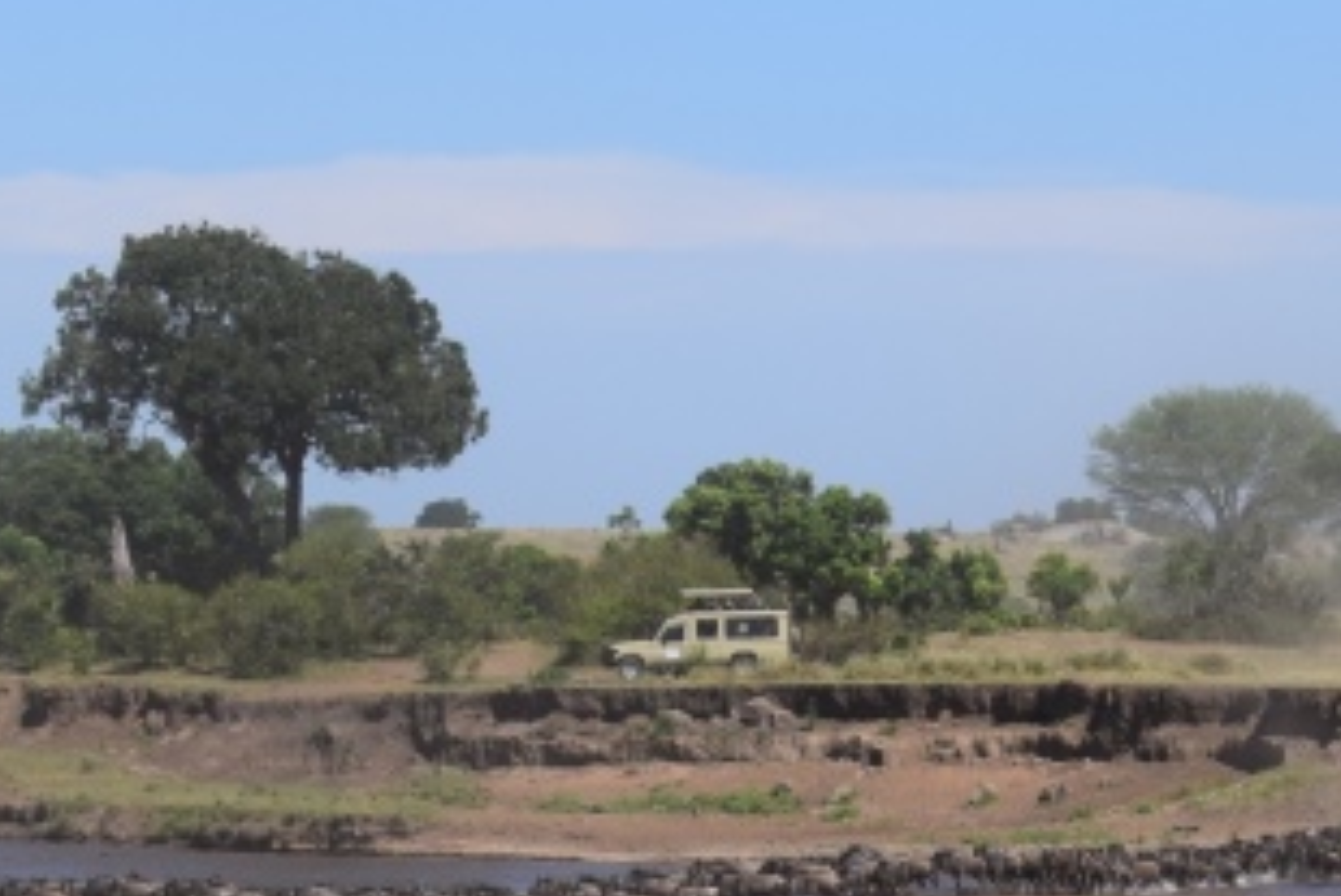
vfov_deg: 5.0
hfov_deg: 7.5
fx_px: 10161
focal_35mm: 273
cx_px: 792
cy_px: 959
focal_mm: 55
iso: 400
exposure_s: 1/2000
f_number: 7.1
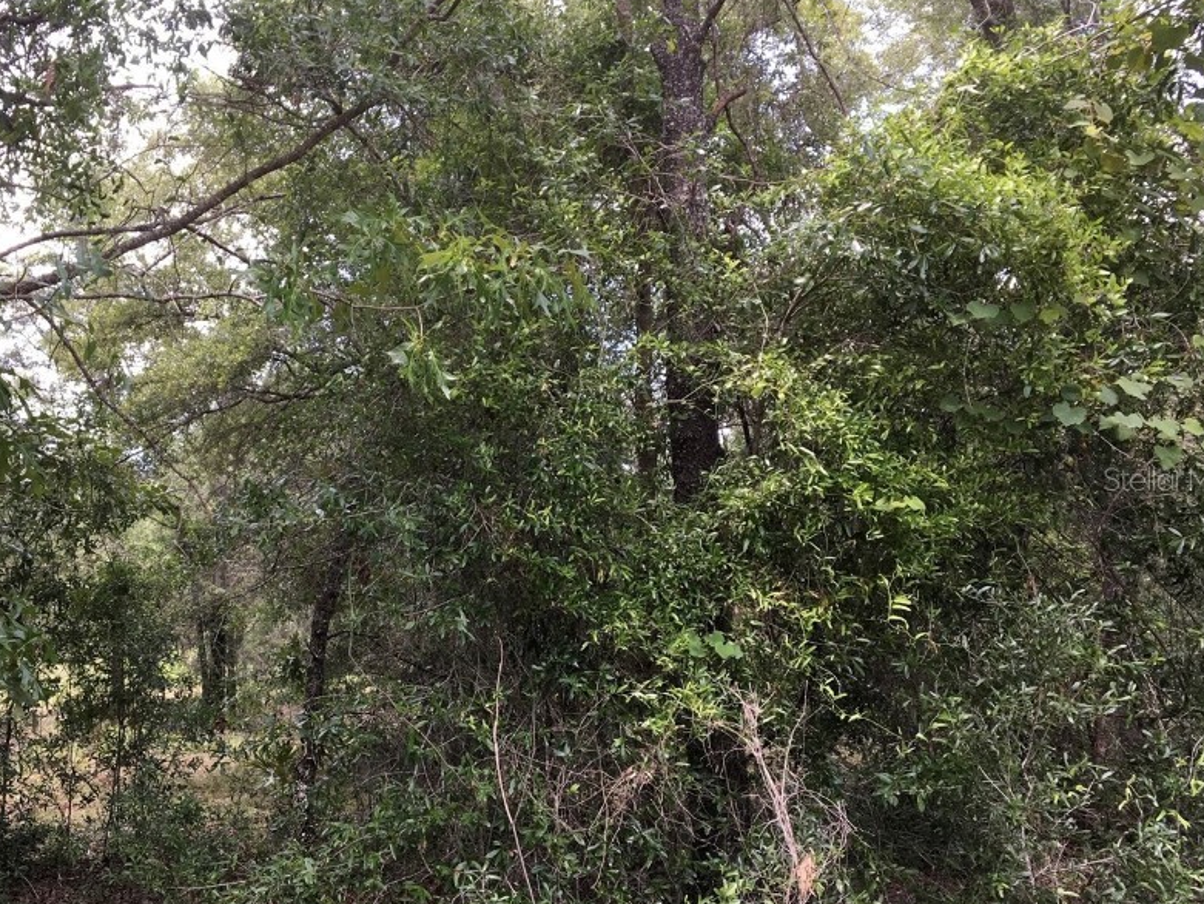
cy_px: 478
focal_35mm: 38
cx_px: 459
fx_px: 1322
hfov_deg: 48.6
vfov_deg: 37.7
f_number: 2.2
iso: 32
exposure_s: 1/120
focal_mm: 4.15
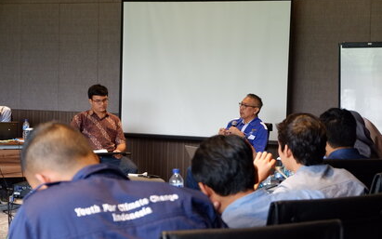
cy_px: 117
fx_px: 802
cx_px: 191
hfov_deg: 26.8
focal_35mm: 77
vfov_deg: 16.9
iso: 3200
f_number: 5.6
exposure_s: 1/75
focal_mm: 50
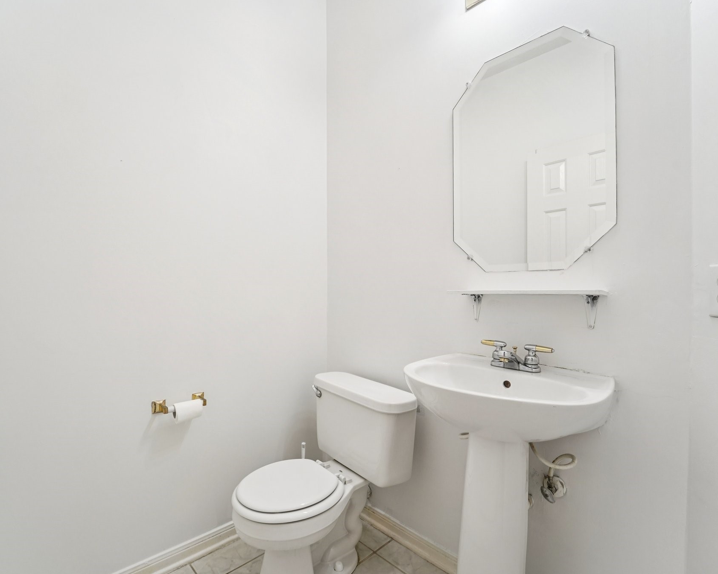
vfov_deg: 80.4
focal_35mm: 16
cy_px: 287
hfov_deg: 92.9
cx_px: 327
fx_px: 340
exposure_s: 1/60
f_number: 8
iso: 500
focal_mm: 14
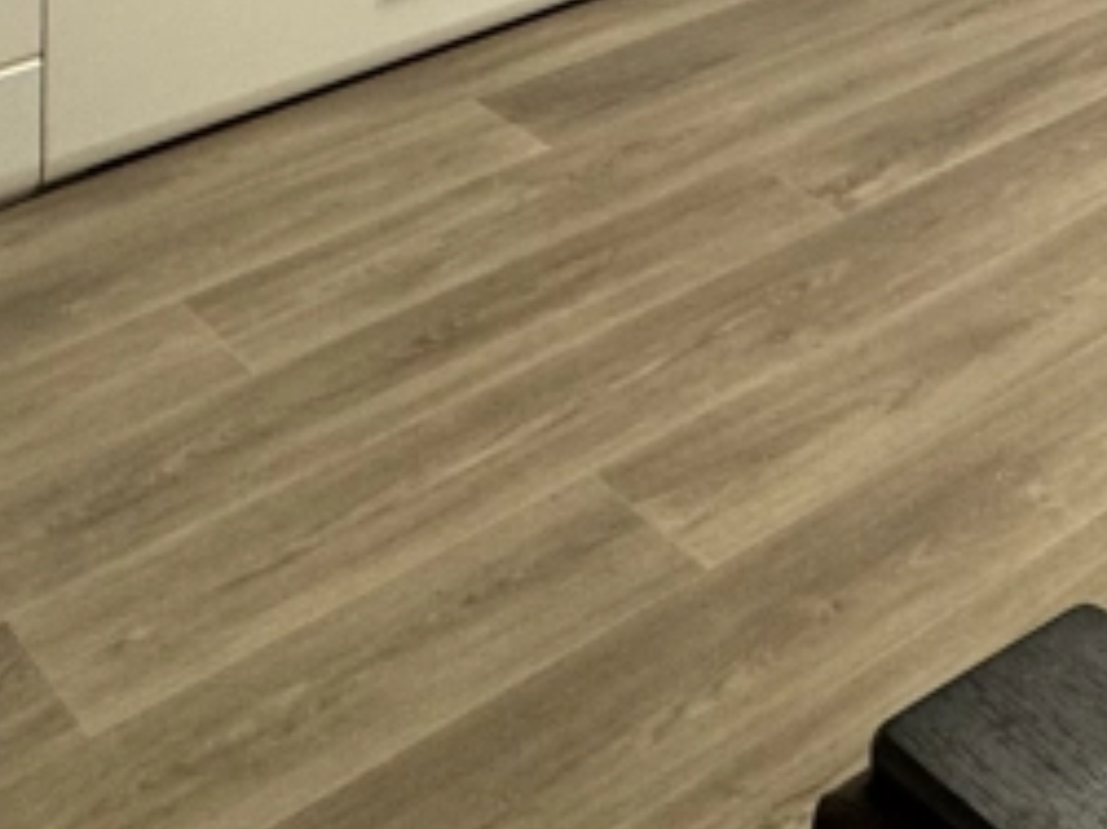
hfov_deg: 25.9
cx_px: 1195
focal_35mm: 70
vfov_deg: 15.2
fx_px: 2237
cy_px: -1003
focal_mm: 2.22
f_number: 2.2
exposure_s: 1/100
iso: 160
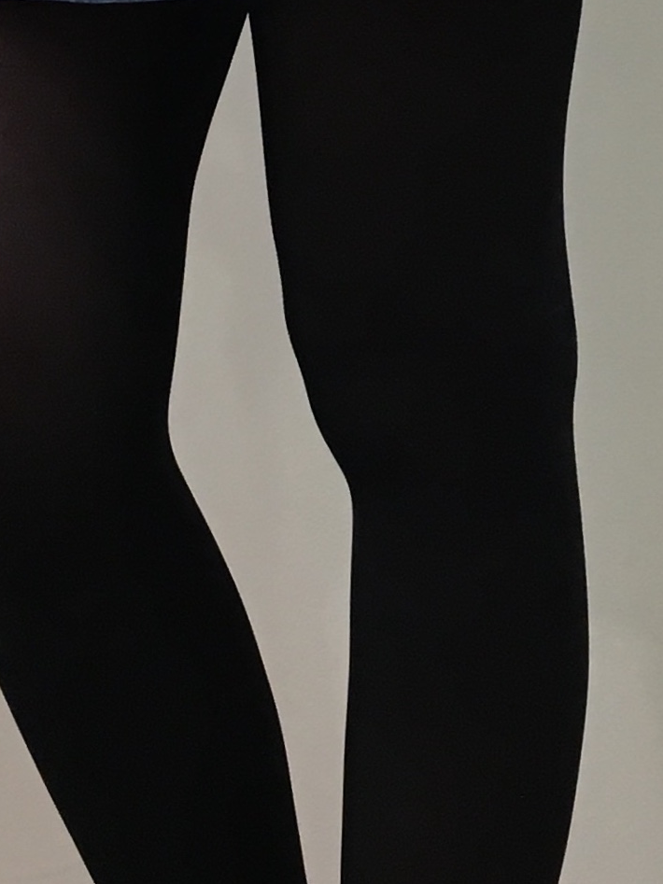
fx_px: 3065
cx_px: 409
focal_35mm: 120
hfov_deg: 12.3
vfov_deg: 15.9
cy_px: -106
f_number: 2.2
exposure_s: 1/33
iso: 80
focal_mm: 4.15
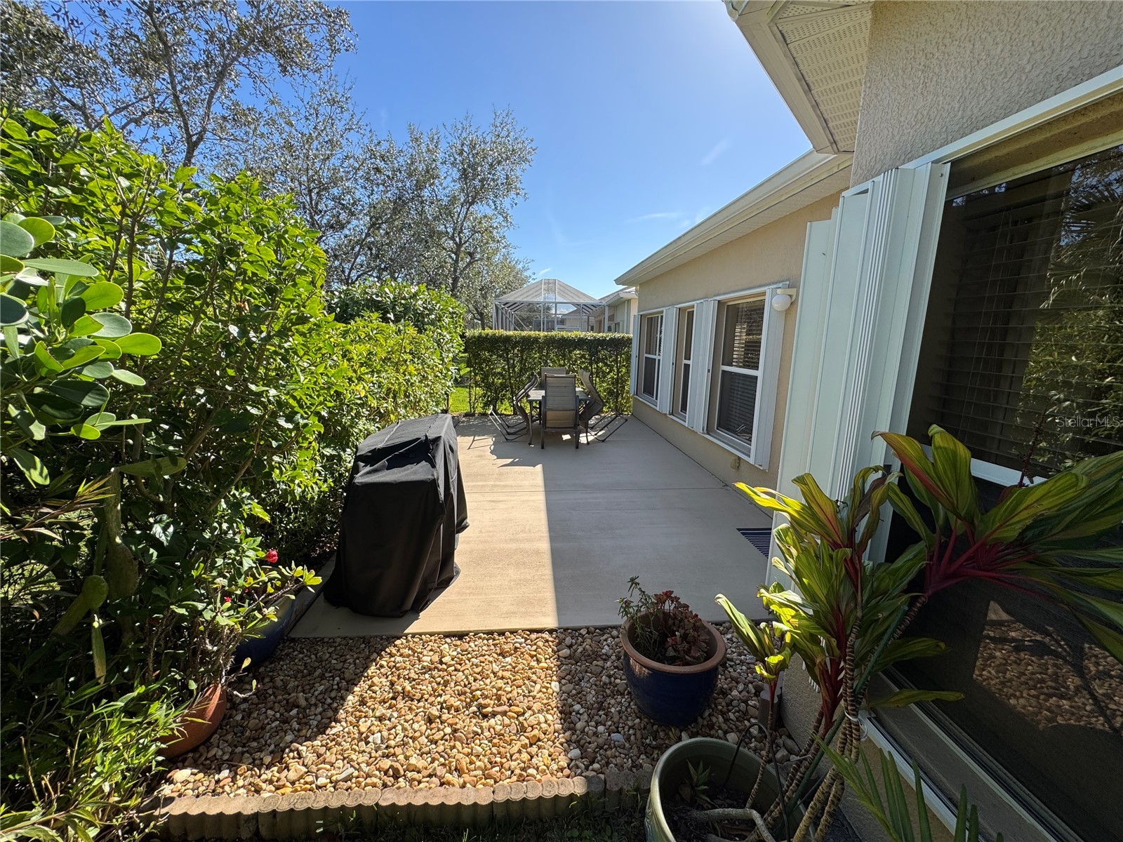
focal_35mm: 14
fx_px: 454
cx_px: 562
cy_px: 421
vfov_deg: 85.7
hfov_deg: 102.1
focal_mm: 2.22
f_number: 2.2
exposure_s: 1/932
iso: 50
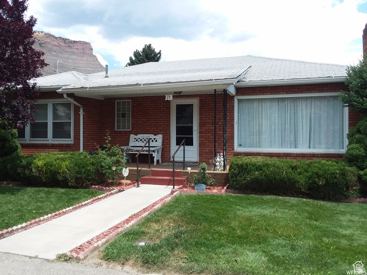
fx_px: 307
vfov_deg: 48.2
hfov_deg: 61.7
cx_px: 184
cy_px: 138
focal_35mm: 29
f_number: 1.9
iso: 40
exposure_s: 1/741
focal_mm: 2.47
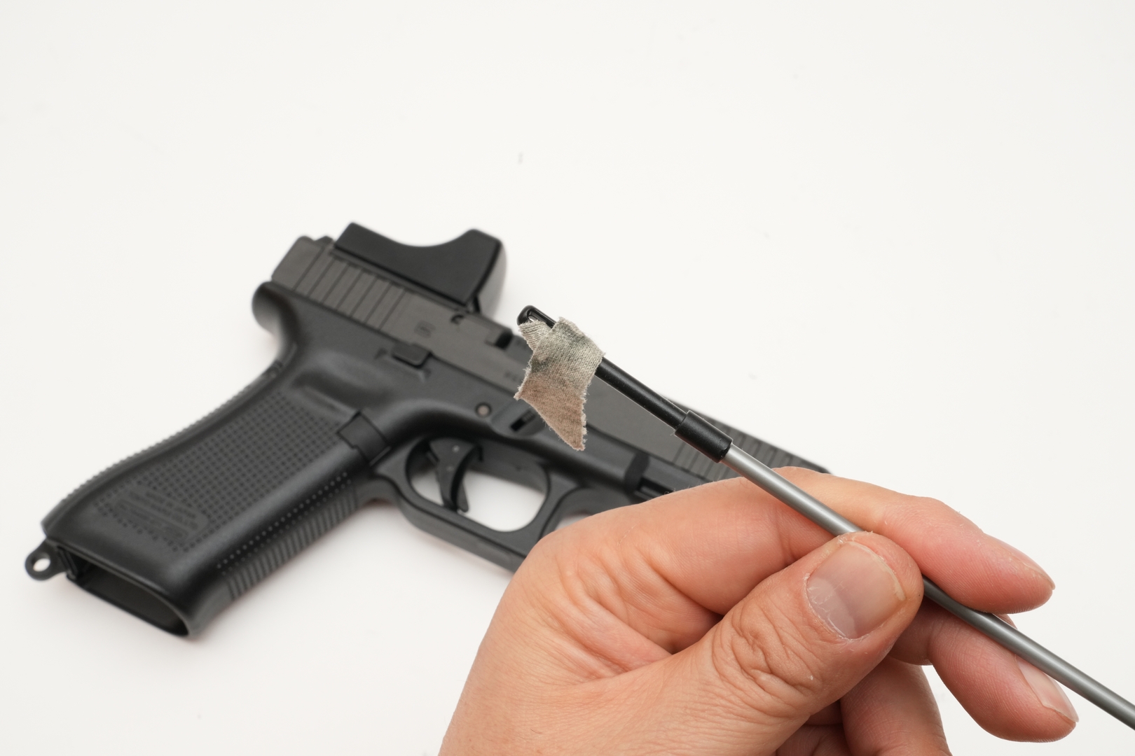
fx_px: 1765
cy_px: 378
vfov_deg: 24.2
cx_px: 568
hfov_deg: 35.6
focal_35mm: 56
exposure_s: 1/60
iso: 1600
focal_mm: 56
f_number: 22
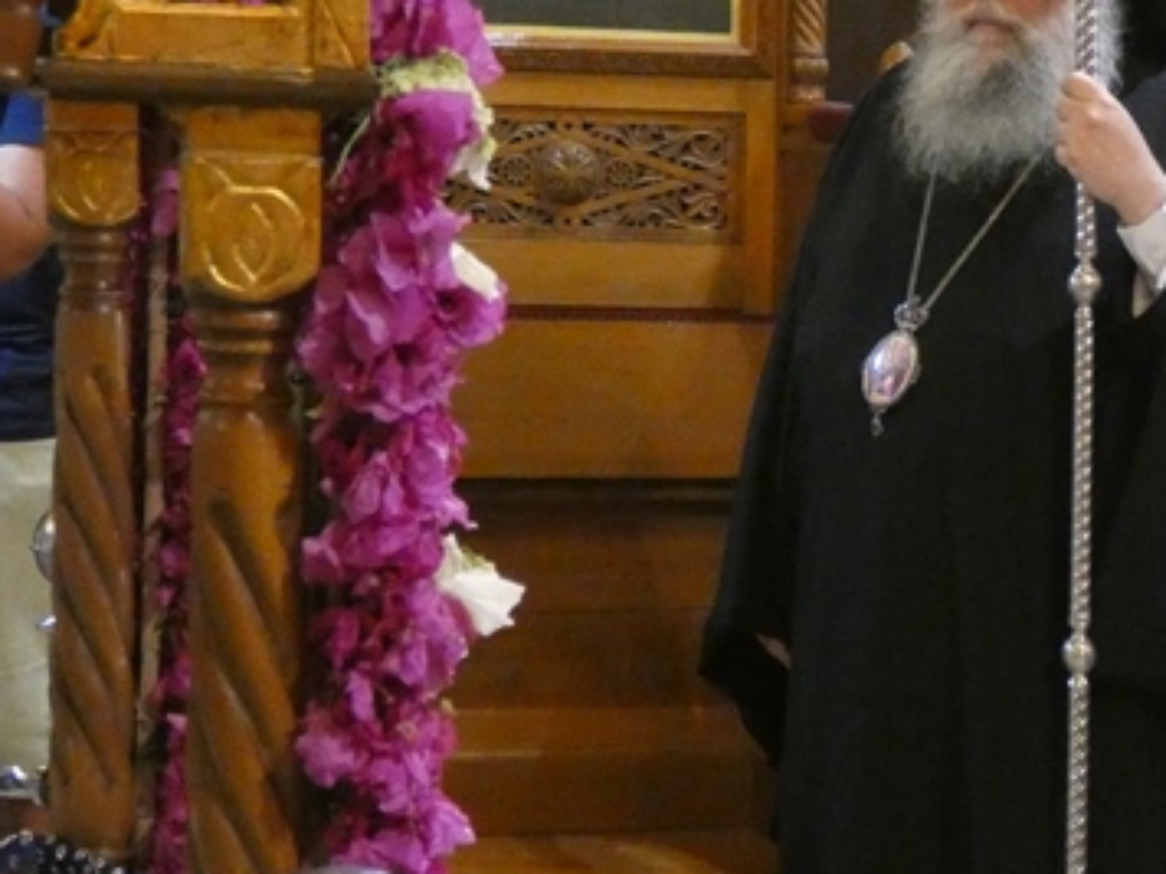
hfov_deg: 16.1
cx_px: 1277
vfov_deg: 12.5
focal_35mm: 119
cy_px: 432
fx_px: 4008
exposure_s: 1/15
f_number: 3.9
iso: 1600
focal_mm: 9.5
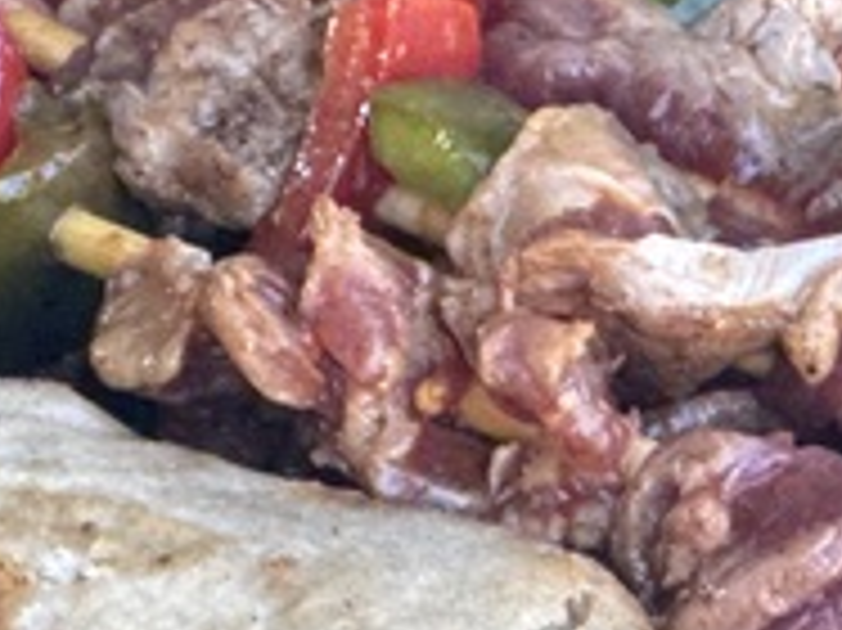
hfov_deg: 3.0
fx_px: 15971
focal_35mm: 657
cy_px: 148
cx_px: 144
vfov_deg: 2.3
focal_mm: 15.66
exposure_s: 1/121
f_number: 2.8
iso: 200
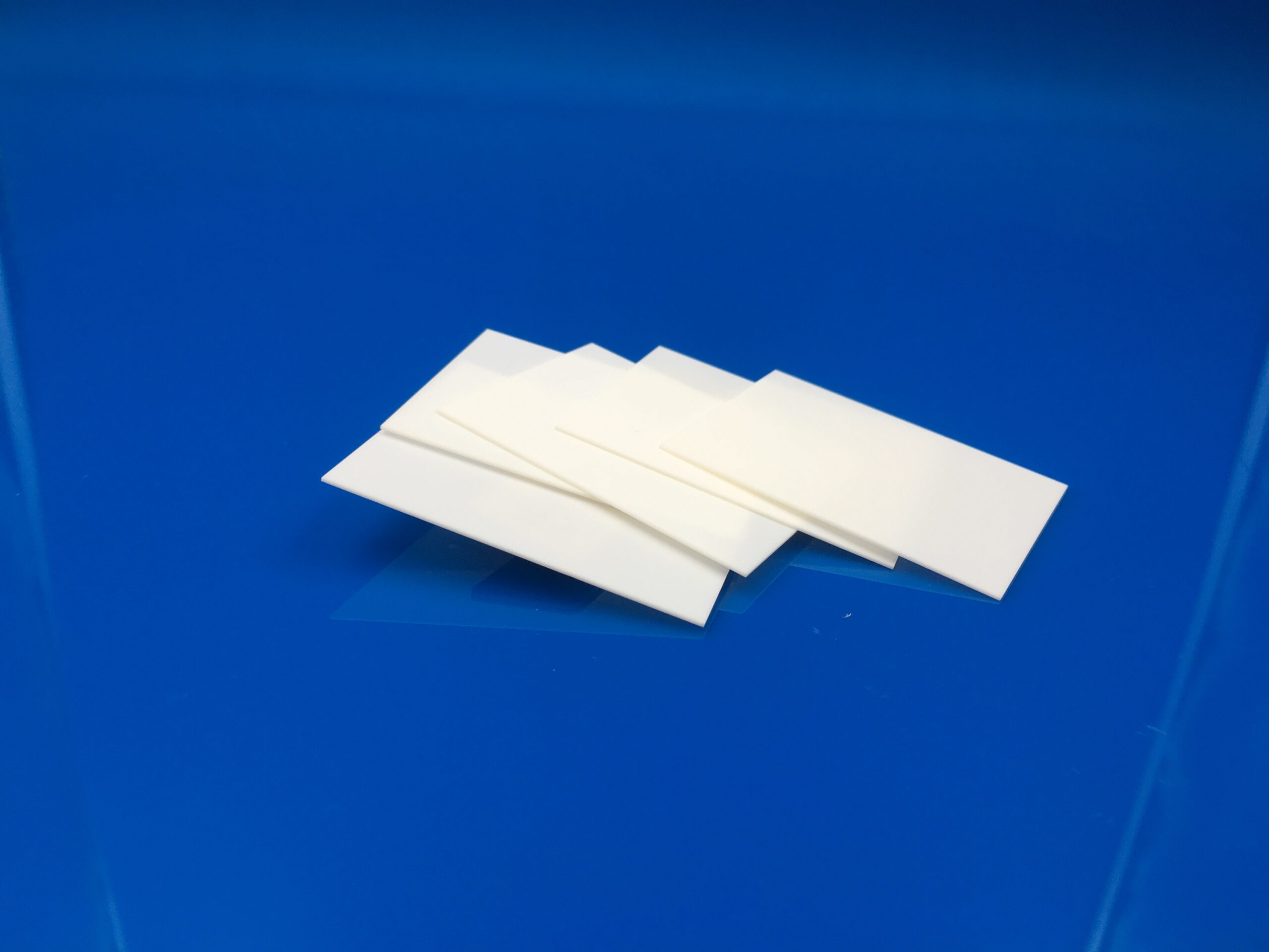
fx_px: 1063
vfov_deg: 48.2
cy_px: 476
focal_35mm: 29
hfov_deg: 61.7
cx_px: 634
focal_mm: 4.15
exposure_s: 1/100
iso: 32
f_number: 2.2
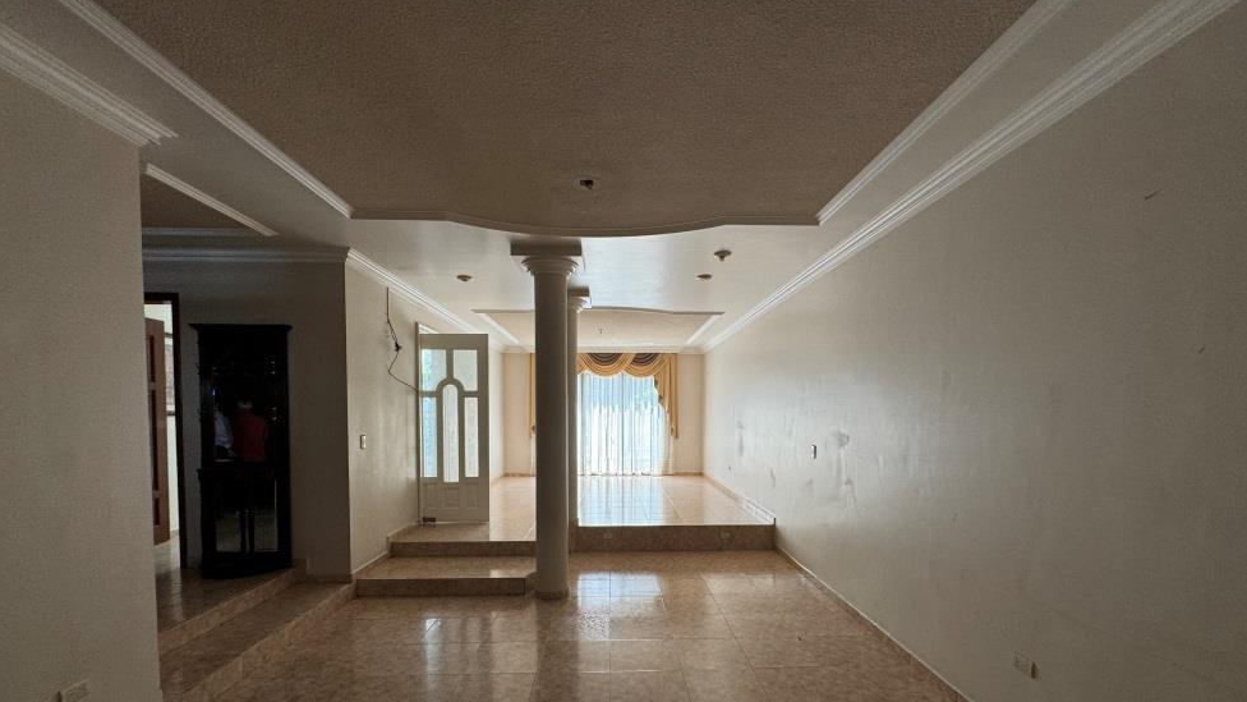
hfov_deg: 99.4
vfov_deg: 66.1
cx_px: 632
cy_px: 436
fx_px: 529
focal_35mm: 16
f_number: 2.2
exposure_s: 1/99
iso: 125
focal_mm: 2.22
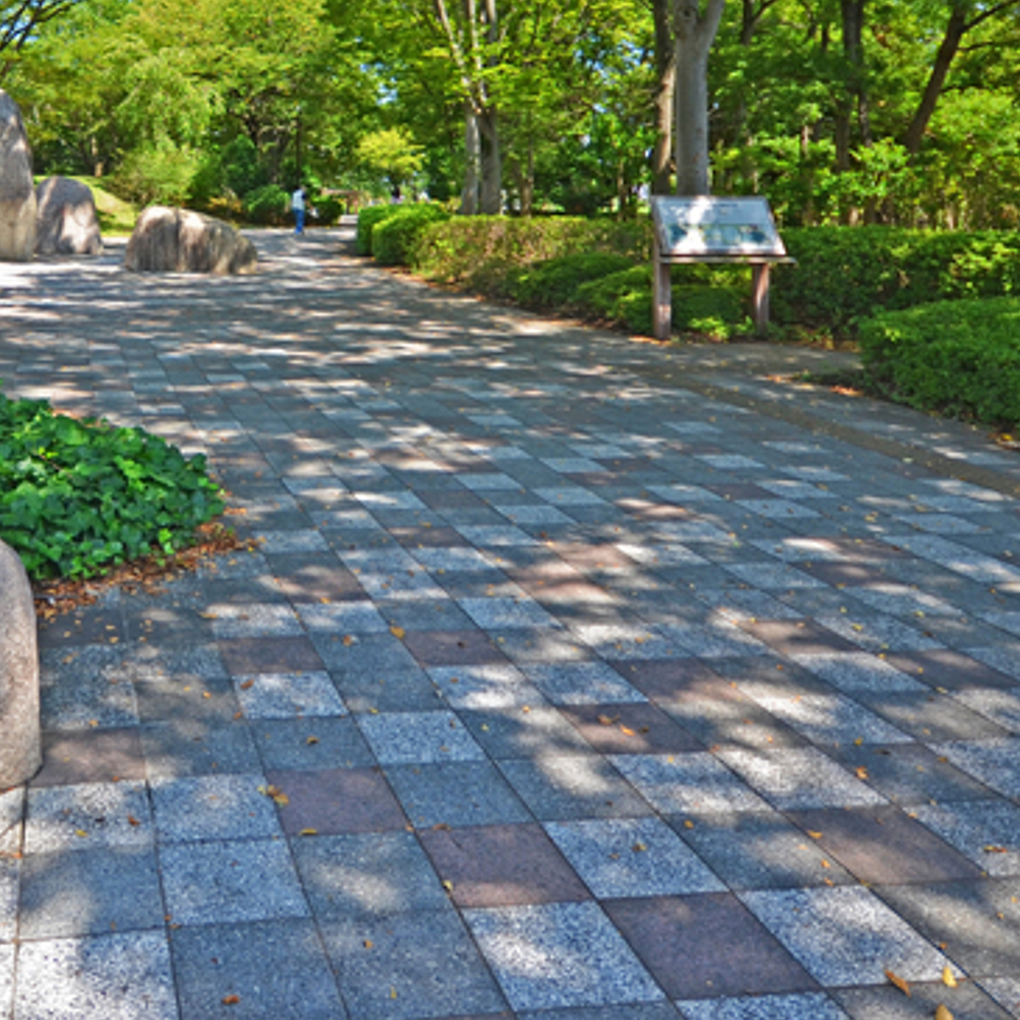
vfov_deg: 46.7
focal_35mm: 33
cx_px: 193
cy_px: 184
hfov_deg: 46.9
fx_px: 1100
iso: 125
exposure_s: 1/100
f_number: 5
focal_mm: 10
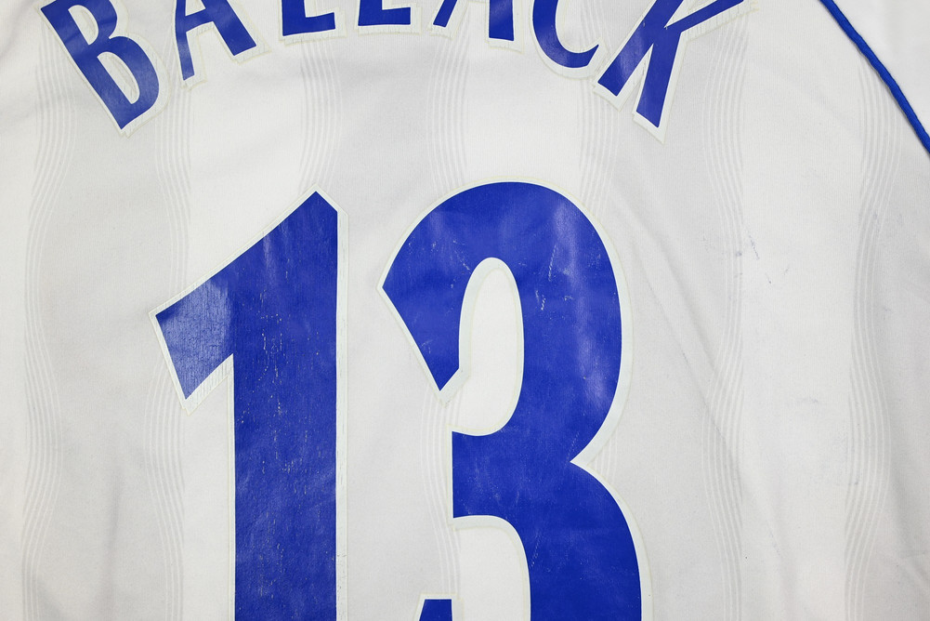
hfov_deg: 51.9
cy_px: 310
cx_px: 465
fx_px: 956
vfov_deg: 36.0
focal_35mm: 37
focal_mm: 37
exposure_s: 1/125
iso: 200
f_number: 5.3
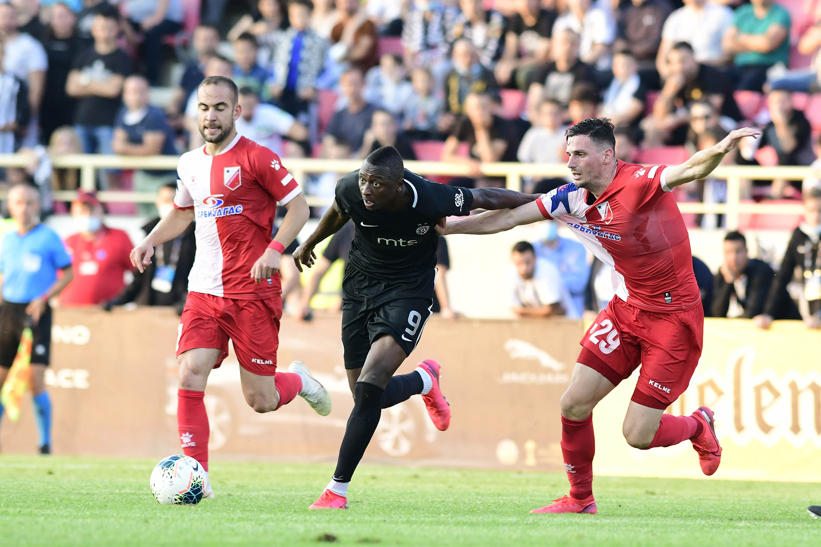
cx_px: 410
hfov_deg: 6.9
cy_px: 274
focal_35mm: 300
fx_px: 6842
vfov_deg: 4.6
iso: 1000
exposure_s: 1/640
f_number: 4
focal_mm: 300
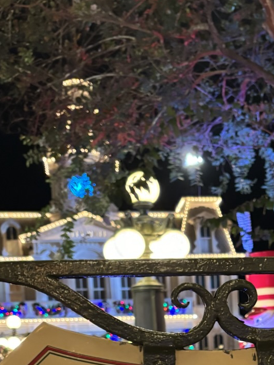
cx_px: 246
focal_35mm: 66
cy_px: 386
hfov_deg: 21.8
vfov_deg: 27.3
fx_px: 696
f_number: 1.6
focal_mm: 5.96
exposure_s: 1/30
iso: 500
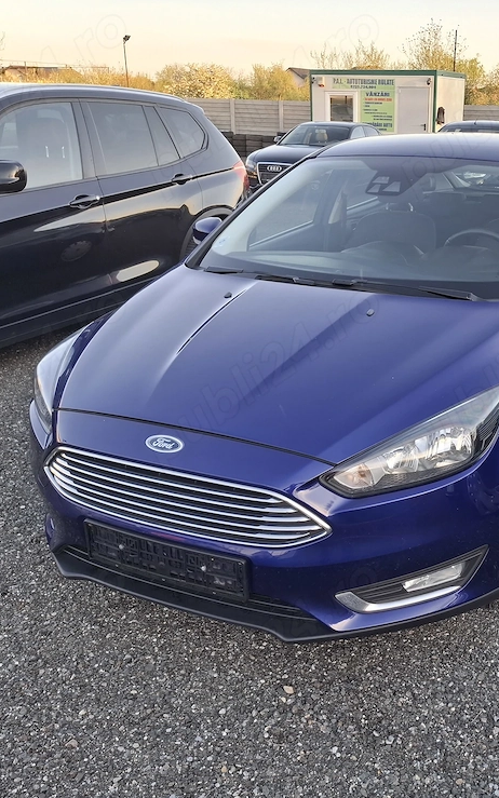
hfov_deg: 37.2
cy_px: 395
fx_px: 718
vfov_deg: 58.1
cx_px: 389
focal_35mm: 33
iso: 50
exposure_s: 1/100
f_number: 1.8
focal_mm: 5.54
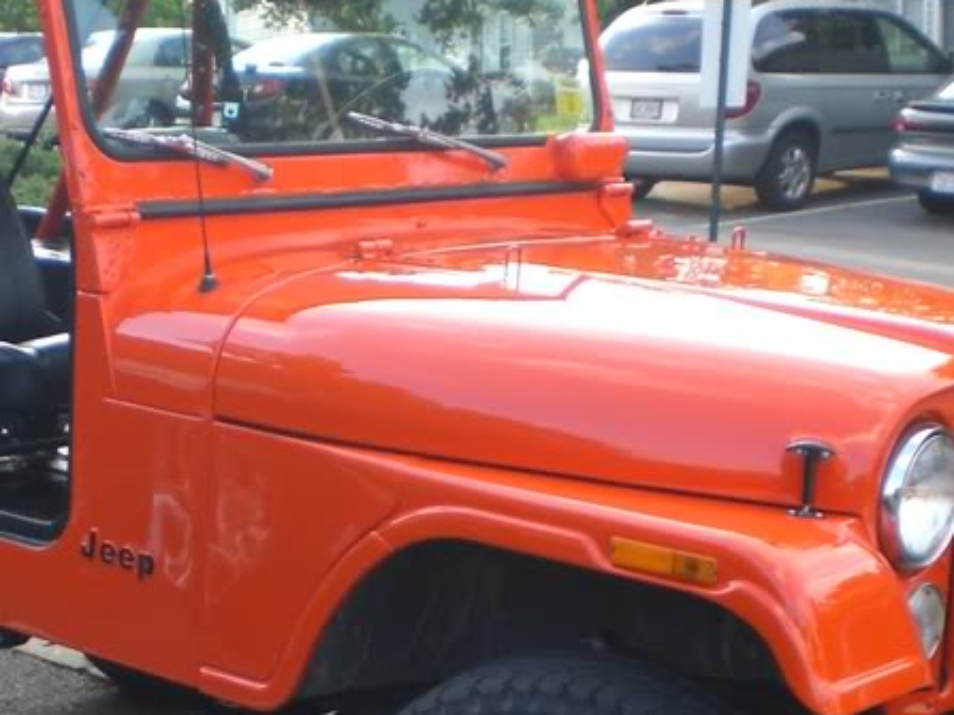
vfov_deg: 16.9
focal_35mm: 87
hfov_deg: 22.4
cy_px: 557
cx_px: 273
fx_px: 2397
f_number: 3.1
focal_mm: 6.3
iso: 100
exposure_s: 1/200
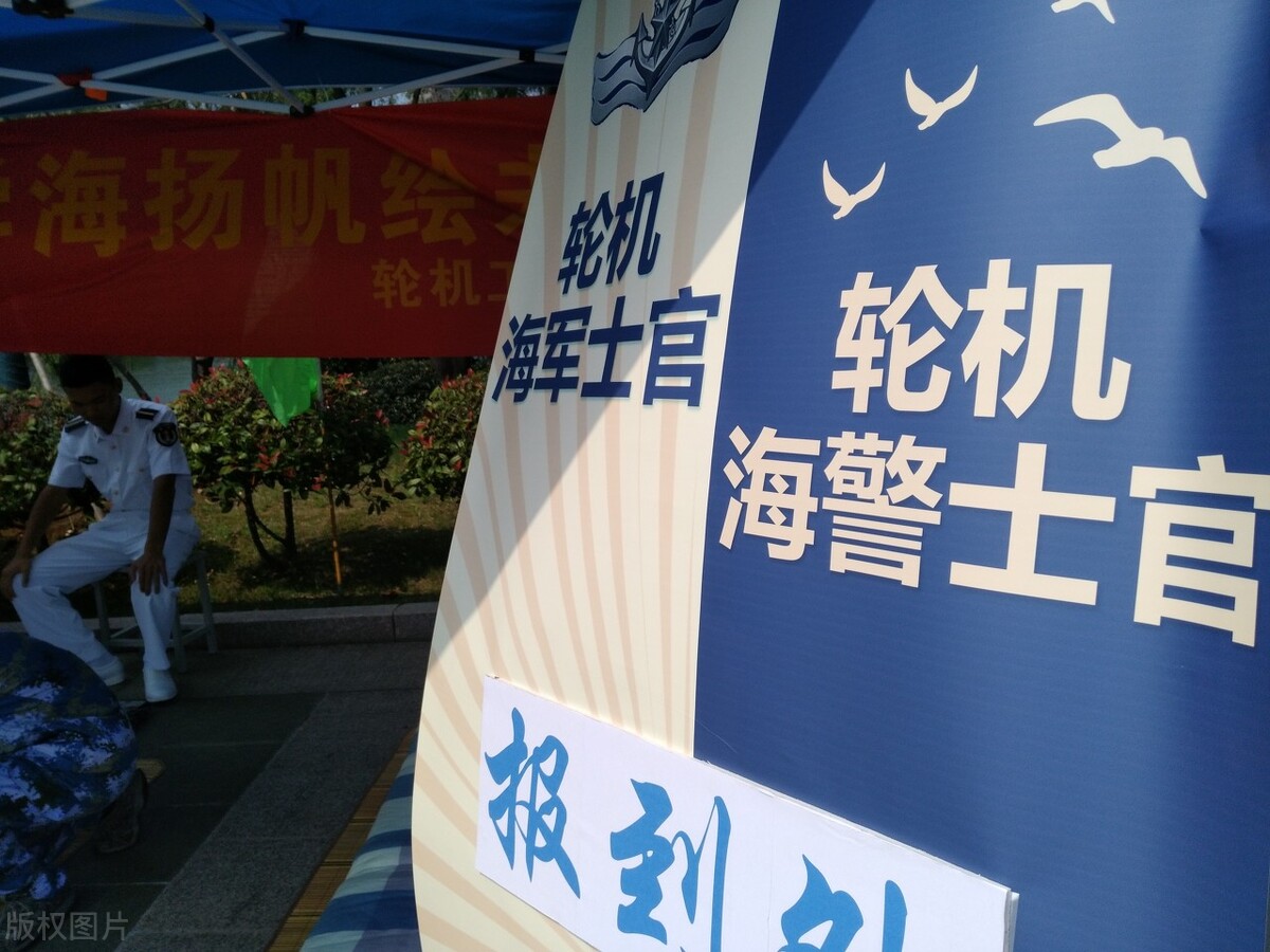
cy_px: 476
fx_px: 1027
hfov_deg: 63.4
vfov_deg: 49.7
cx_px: 635
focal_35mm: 28
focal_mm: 3.78
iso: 100
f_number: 2
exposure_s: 1/2070
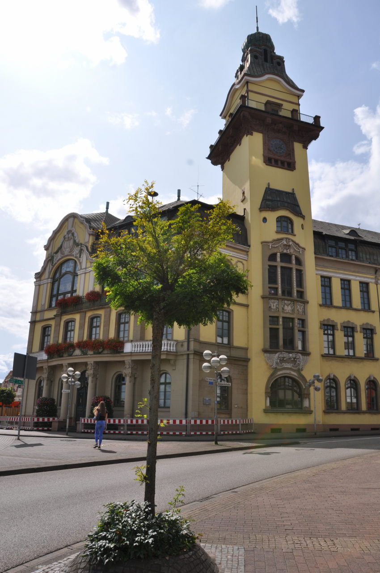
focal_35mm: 27
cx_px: 190
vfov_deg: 67.4
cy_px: 286
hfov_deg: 47.8
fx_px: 429
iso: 200
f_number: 11
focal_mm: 18
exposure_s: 1/500
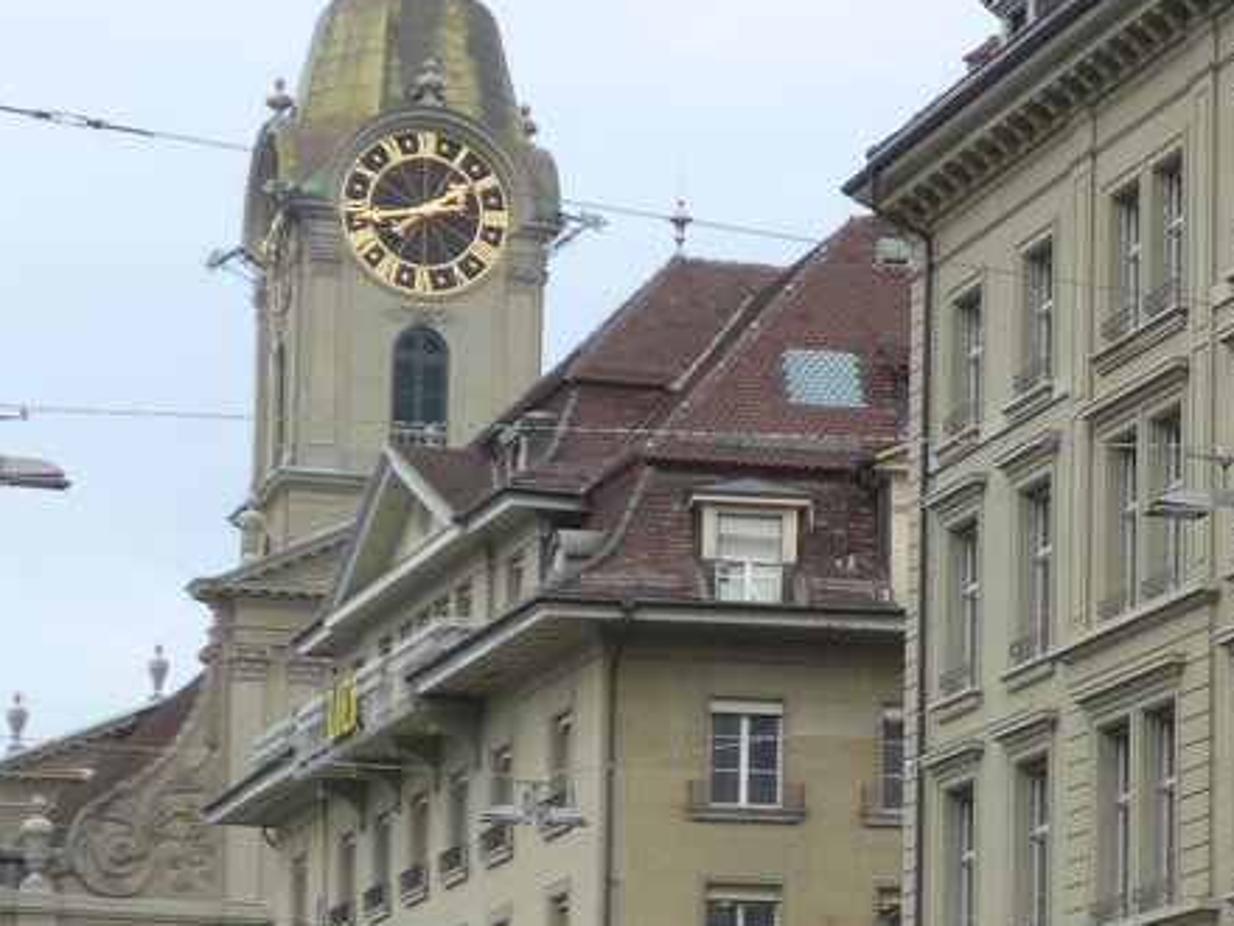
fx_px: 5347
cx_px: 1456
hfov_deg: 12.9
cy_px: 875
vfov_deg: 9.8
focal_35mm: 150
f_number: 3.4
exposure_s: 1/250
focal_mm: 11.3
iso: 80
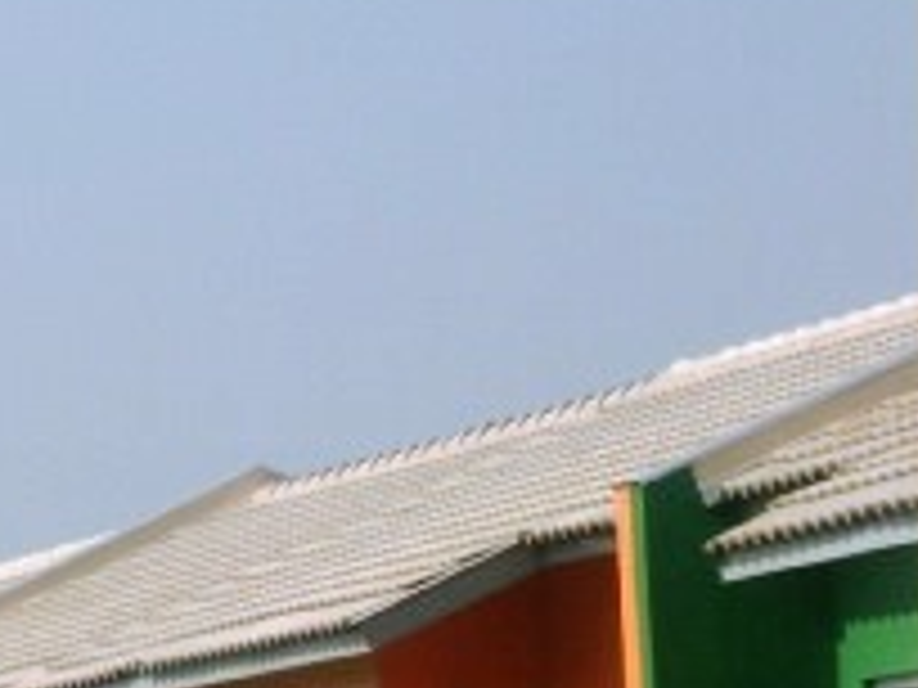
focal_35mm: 238
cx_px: -266
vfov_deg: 6.2
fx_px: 6312
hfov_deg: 8.2
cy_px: 436
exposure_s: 1/1250
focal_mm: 13.4
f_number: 5.2
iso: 100
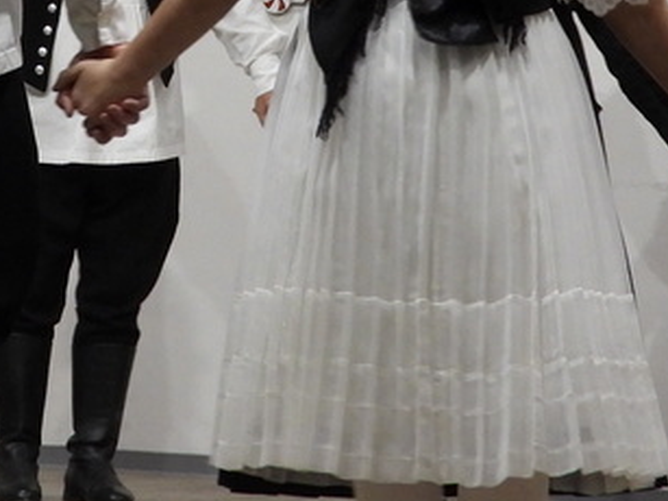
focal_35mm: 254
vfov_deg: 5.8
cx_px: 22
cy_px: -190
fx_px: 4900
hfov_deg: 7.8
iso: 400
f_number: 3.5
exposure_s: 1/30
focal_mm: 11.7
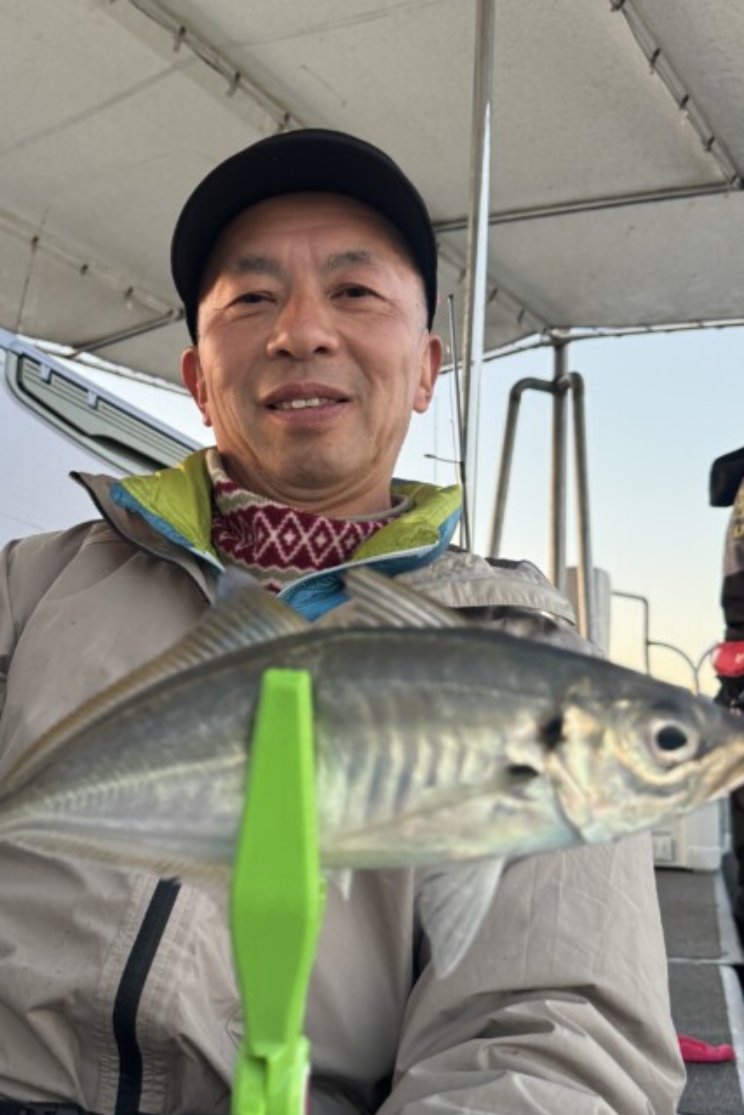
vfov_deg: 49.5
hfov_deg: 33.9
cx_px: 251
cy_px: 599
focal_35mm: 39
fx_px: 1208
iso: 100
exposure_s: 1/121
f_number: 1.78
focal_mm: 6.76
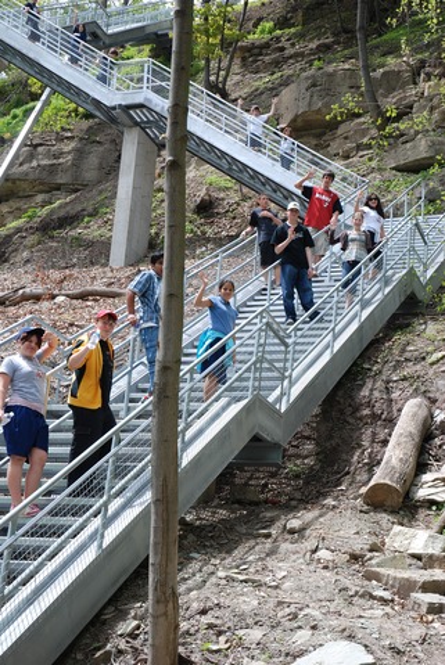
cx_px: 222
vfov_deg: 30.5
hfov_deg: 20.7
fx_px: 1221
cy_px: 332
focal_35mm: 66
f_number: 6.3
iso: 100
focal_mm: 44
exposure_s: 1/160
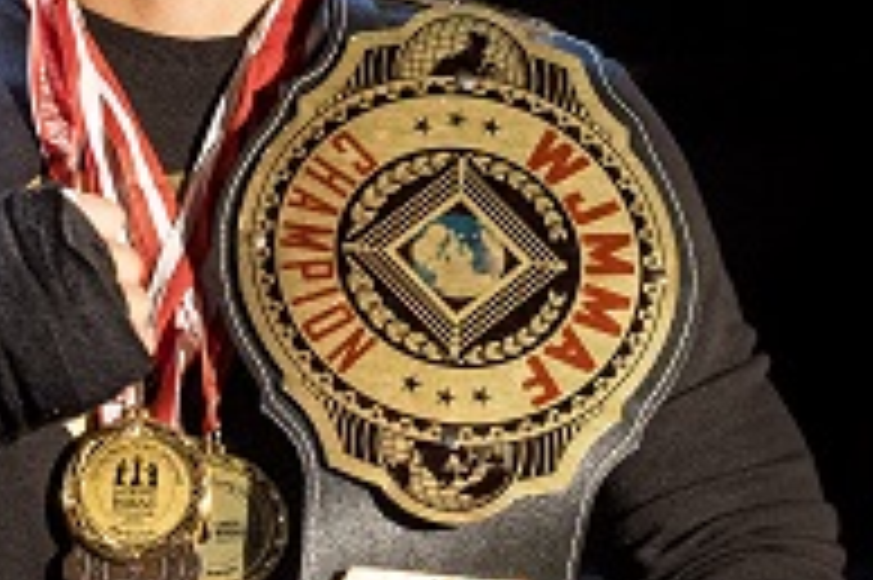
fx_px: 4991
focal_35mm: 206
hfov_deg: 10.0
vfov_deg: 6.6
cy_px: 110
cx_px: 292
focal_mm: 50
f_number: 7.1
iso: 1600
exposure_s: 1/50
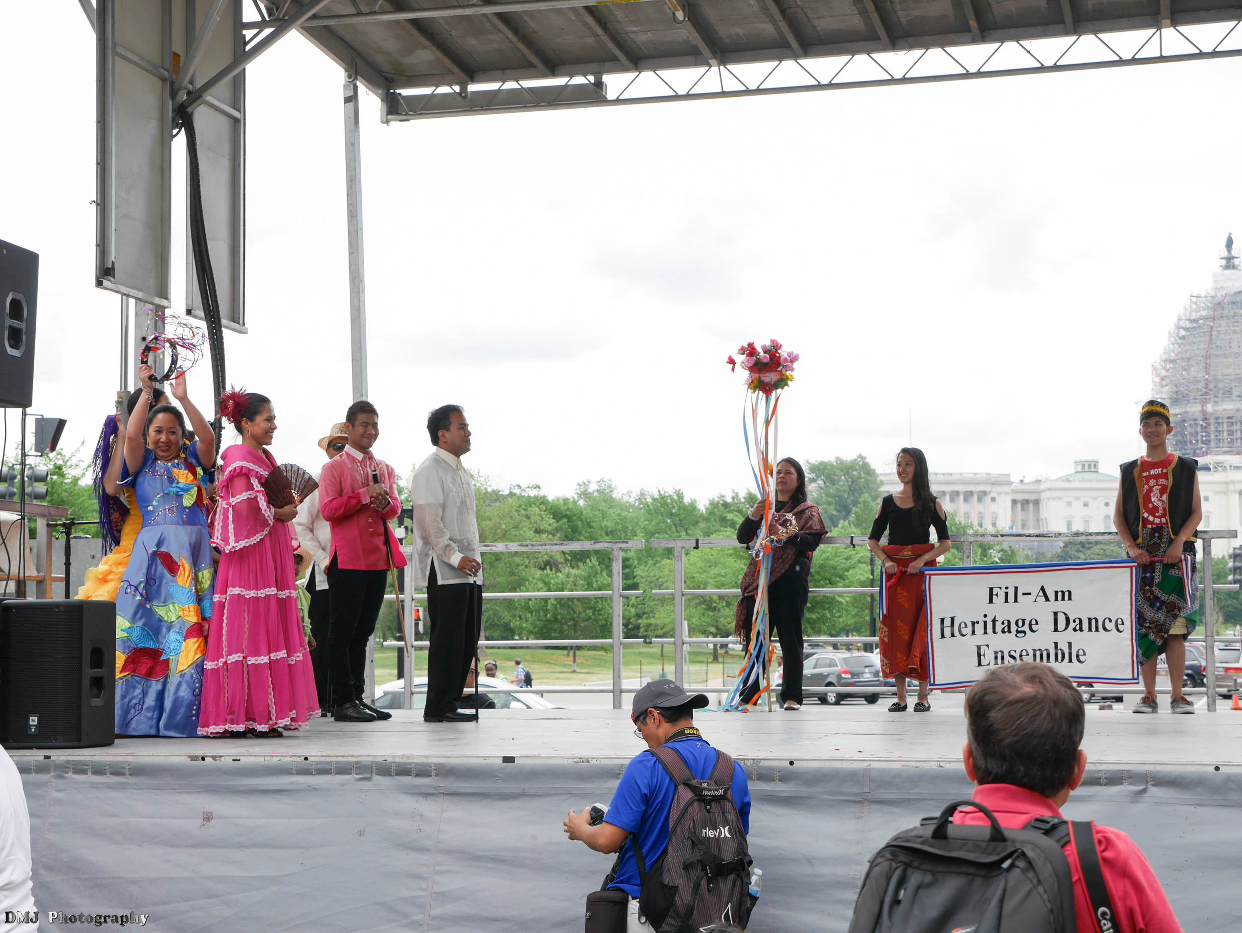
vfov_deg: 23.7
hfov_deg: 31.2
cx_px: 621
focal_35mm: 62
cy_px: 466
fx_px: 2225
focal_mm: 31
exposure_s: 1/250
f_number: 5
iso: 200
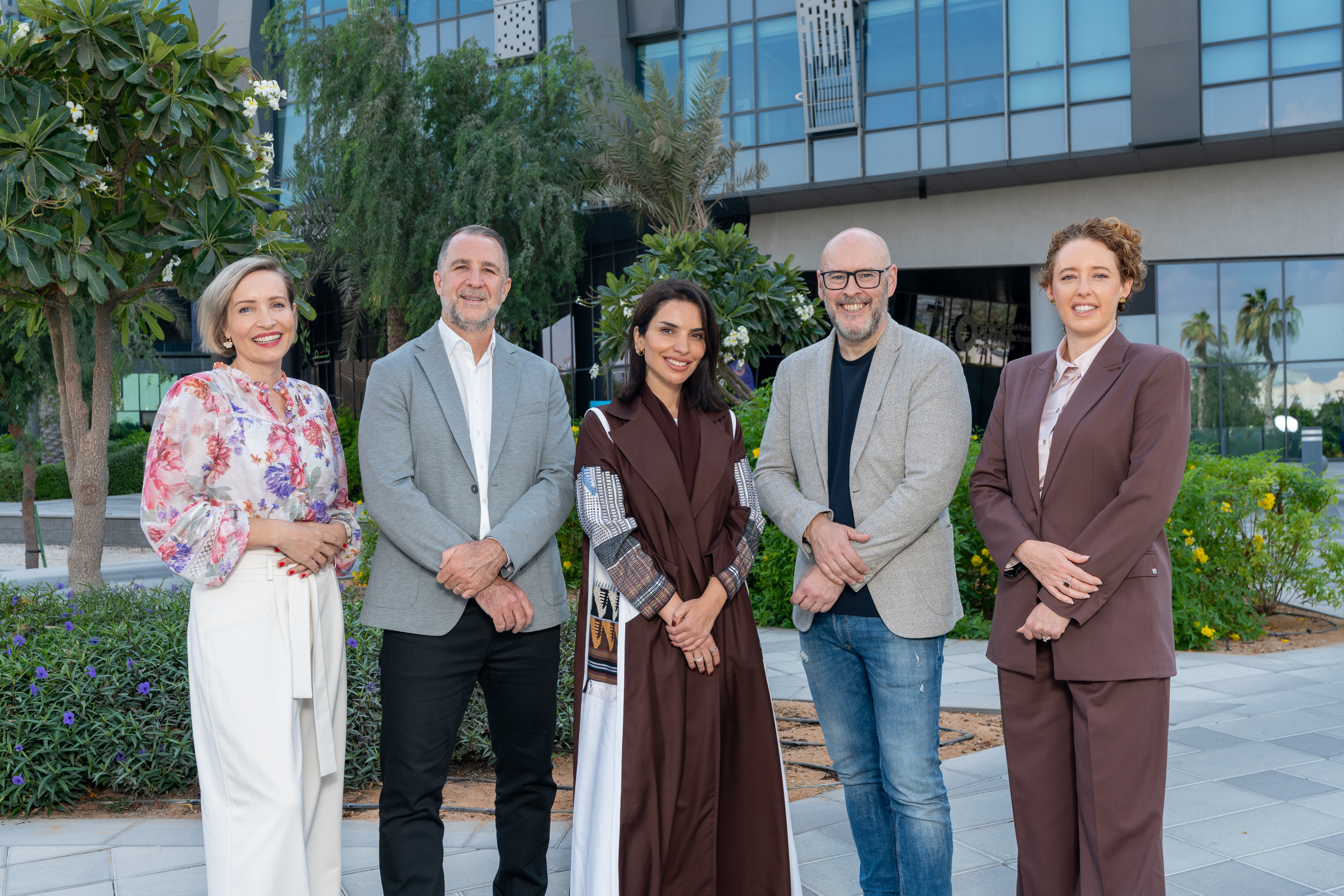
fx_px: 1269
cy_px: 448
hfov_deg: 55.8
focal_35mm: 34
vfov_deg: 38.9
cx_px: 672
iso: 80
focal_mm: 34
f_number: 6.3
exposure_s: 1/200
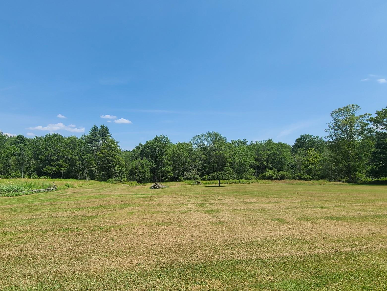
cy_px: 174
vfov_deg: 73.9
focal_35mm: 17
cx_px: 163
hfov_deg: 90.3
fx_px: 190
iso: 50
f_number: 2.2
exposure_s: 1/1819
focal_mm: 2.2
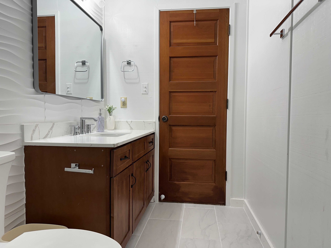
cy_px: 124
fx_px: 229
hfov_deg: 71.6
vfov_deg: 56.8
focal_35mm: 24
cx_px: 166
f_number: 1.78
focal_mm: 6.86
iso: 100
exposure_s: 1/120
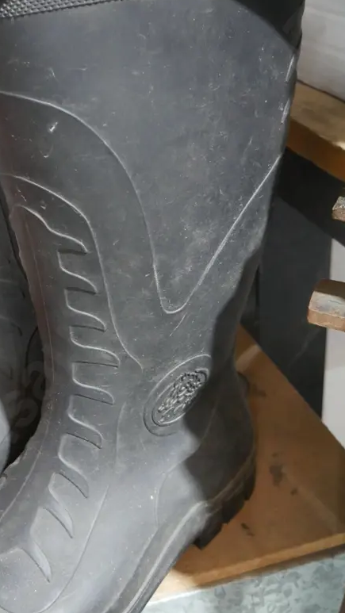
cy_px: 341
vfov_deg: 39.8
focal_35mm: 52
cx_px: 69
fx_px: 845
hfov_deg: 22.7
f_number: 4
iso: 3200
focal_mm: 18
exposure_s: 1/50
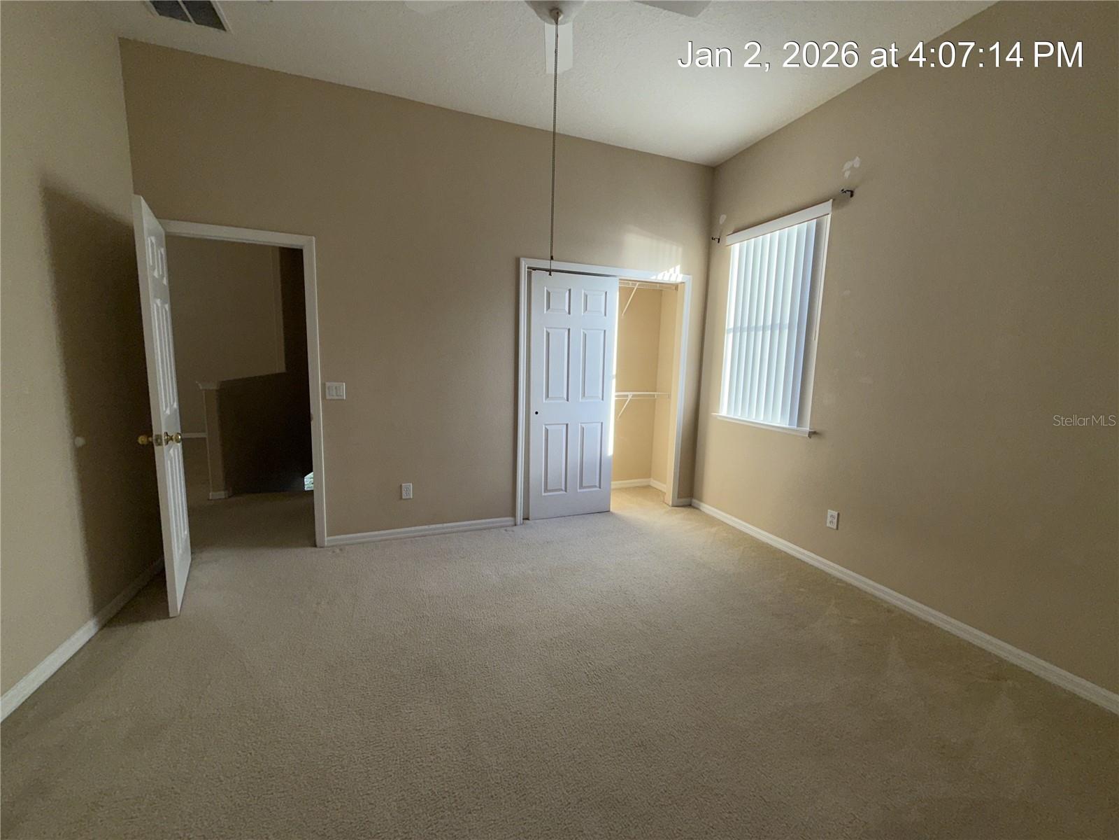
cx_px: 560
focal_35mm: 14
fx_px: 453
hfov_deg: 102.1
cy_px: 420
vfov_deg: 85.7
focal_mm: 2.22
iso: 16
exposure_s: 1/130
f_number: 2.2
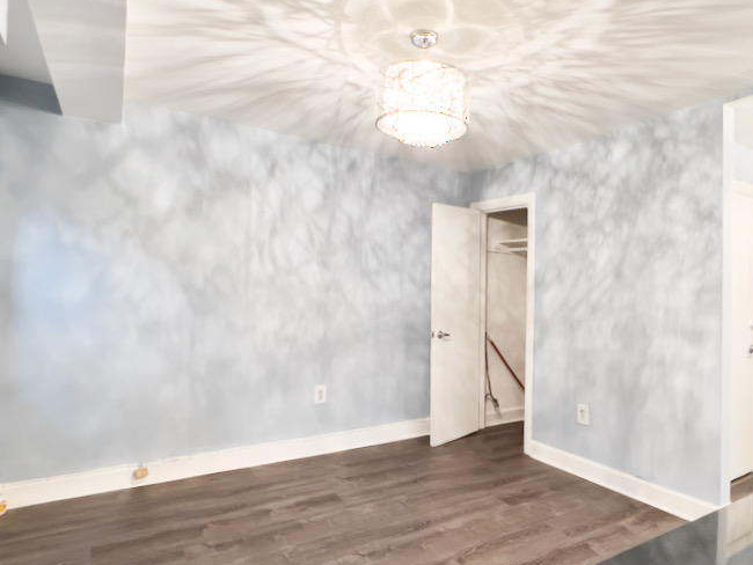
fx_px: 435
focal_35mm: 20
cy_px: 289
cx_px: 422
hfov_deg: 81.4
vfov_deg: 66.0
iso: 250
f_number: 1.8
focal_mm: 1.57
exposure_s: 1/60
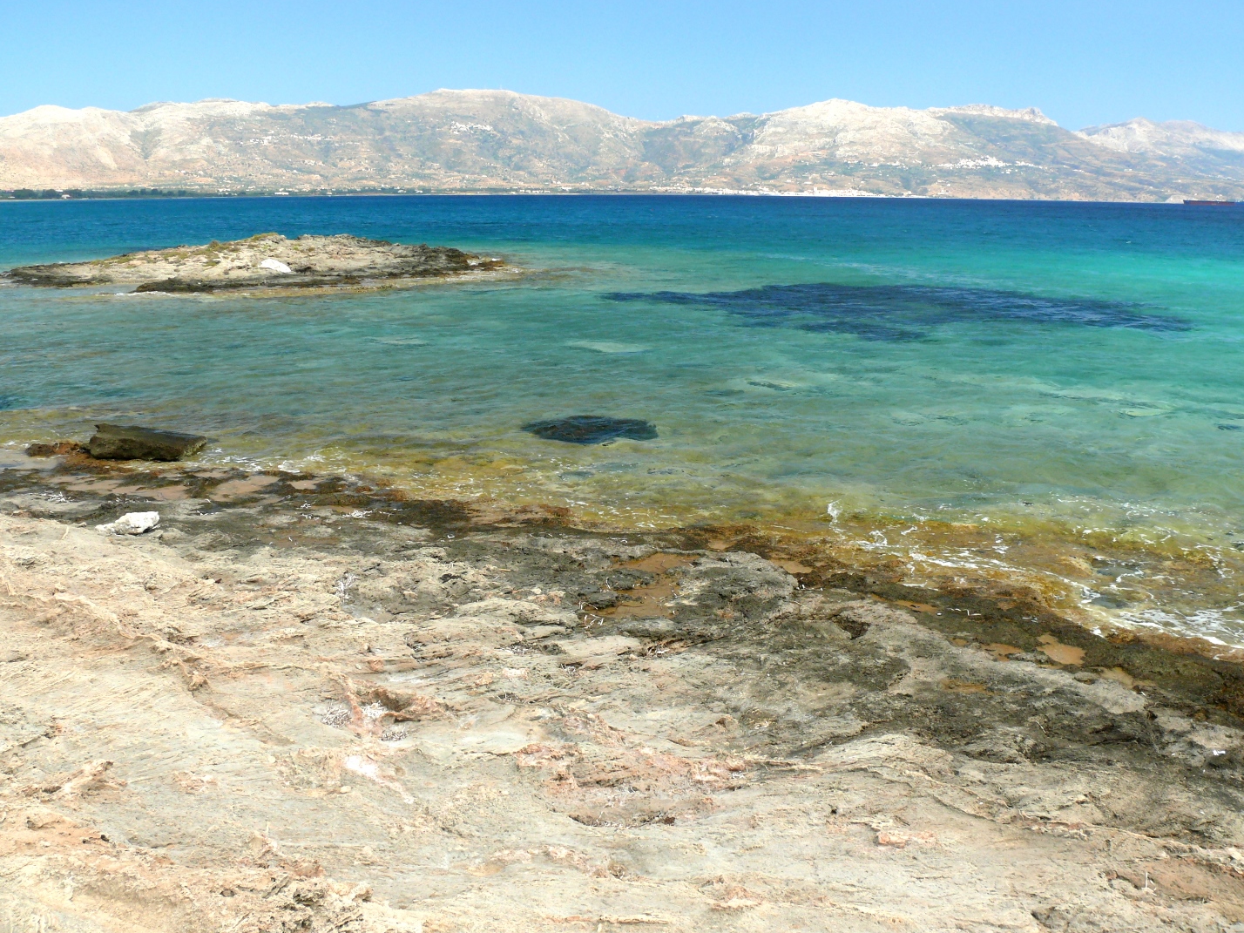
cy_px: 468
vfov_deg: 39.7
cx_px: 633
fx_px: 1294
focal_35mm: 36
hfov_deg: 51.4
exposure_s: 1/200
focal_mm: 7.4
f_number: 4.5
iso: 100
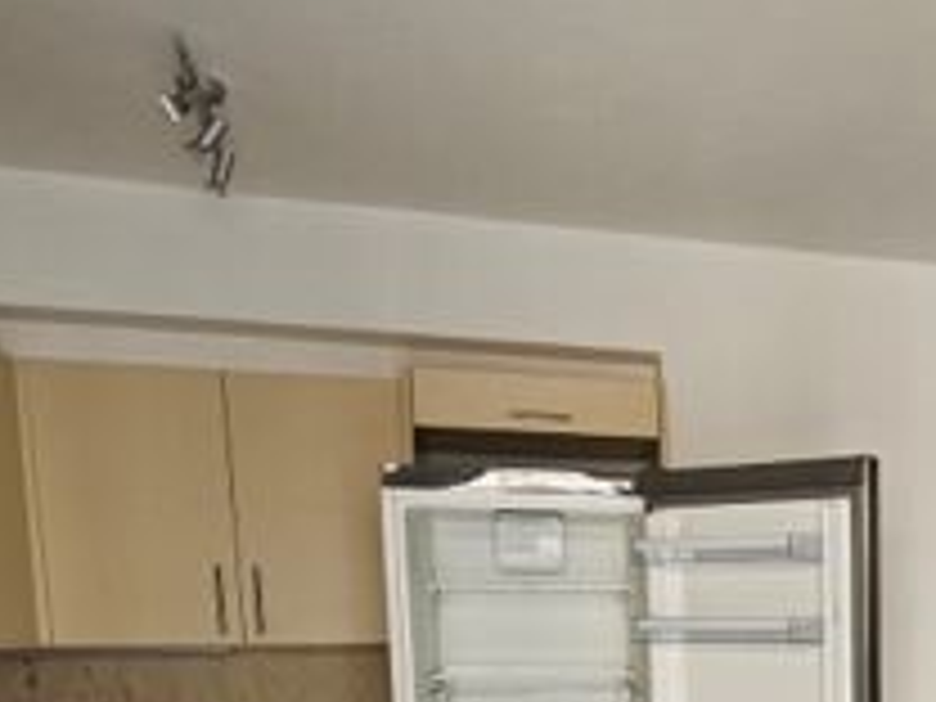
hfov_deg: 37.1
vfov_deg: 29.1
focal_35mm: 44
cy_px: 810
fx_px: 1190
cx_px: 992
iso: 160
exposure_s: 1/50
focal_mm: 2.2
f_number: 2.2
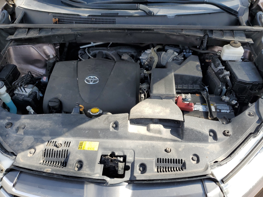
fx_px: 198
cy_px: 98
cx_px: 132
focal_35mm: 26
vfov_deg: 53.1
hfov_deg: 67.3
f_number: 1.5
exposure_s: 1/588
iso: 50
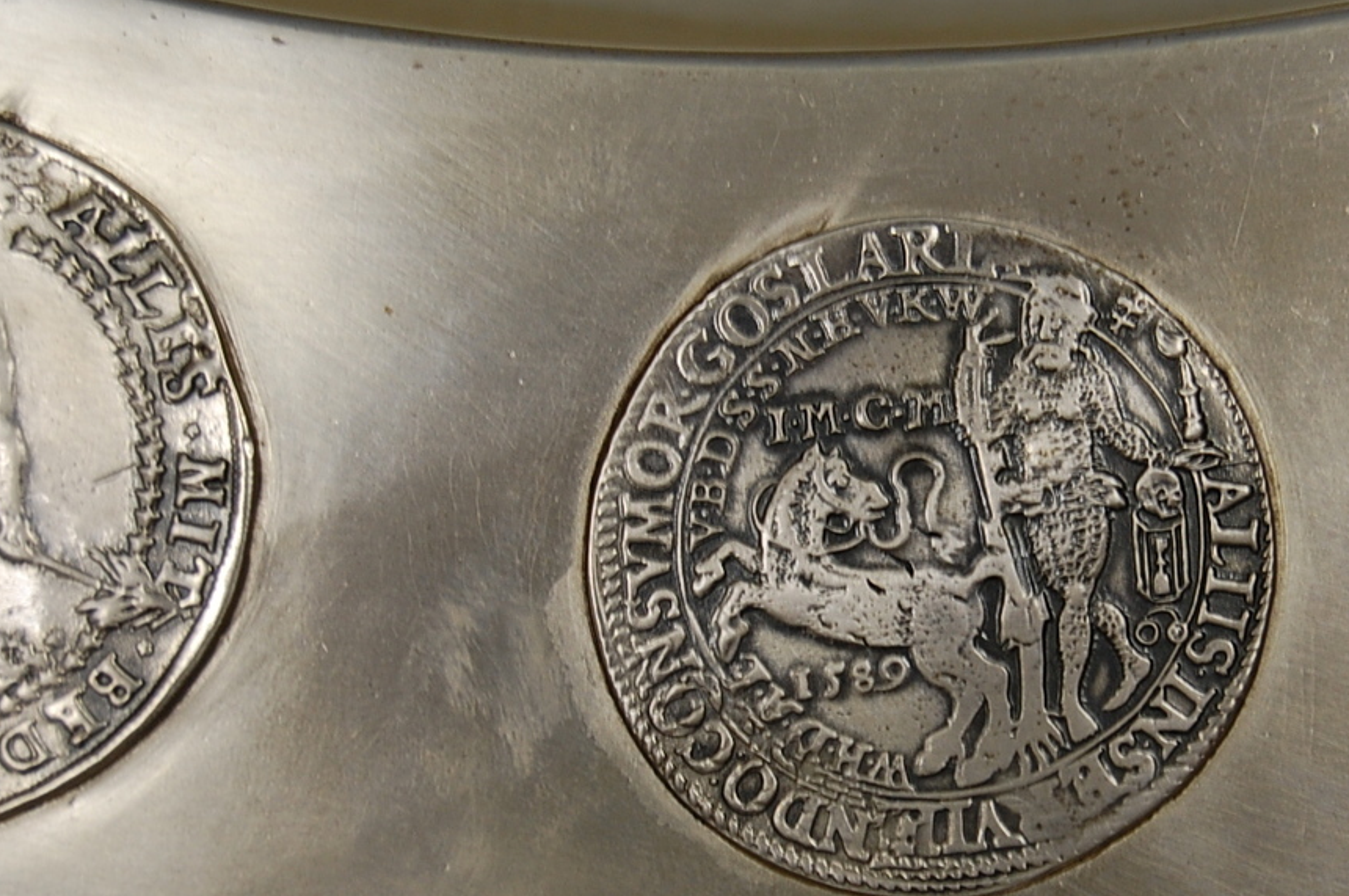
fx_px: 4669
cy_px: 538
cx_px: 962
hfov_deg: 16.4
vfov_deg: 11.0
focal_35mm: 125
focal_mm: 55
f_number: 5.6
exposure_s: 1/30
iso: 400
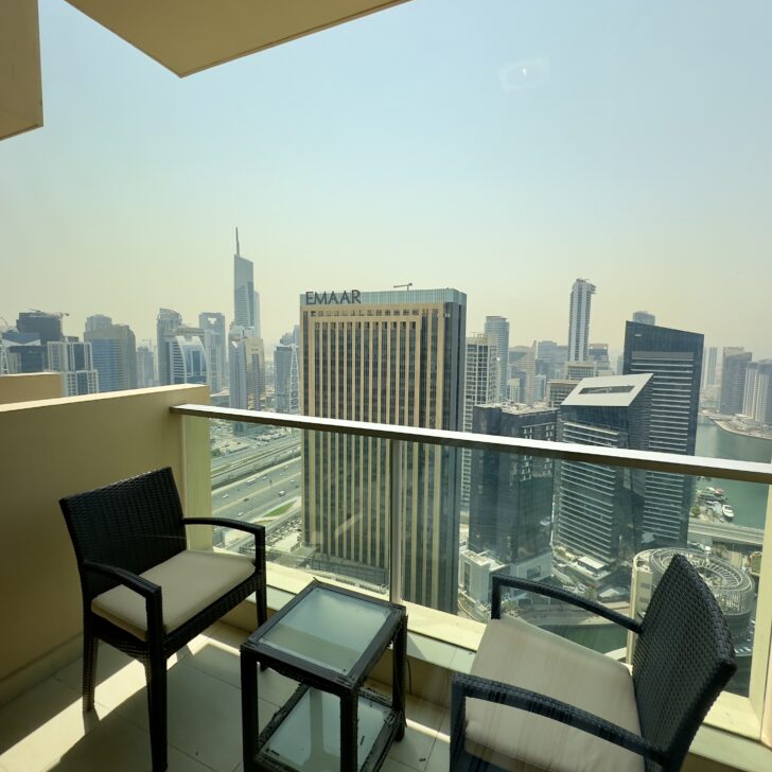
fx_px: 429
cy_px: 379
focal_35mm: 17
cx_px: 386
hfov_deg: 84.0
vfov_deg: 84.0
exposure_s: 1/888
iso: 50
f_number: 2.2
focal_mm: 2.22
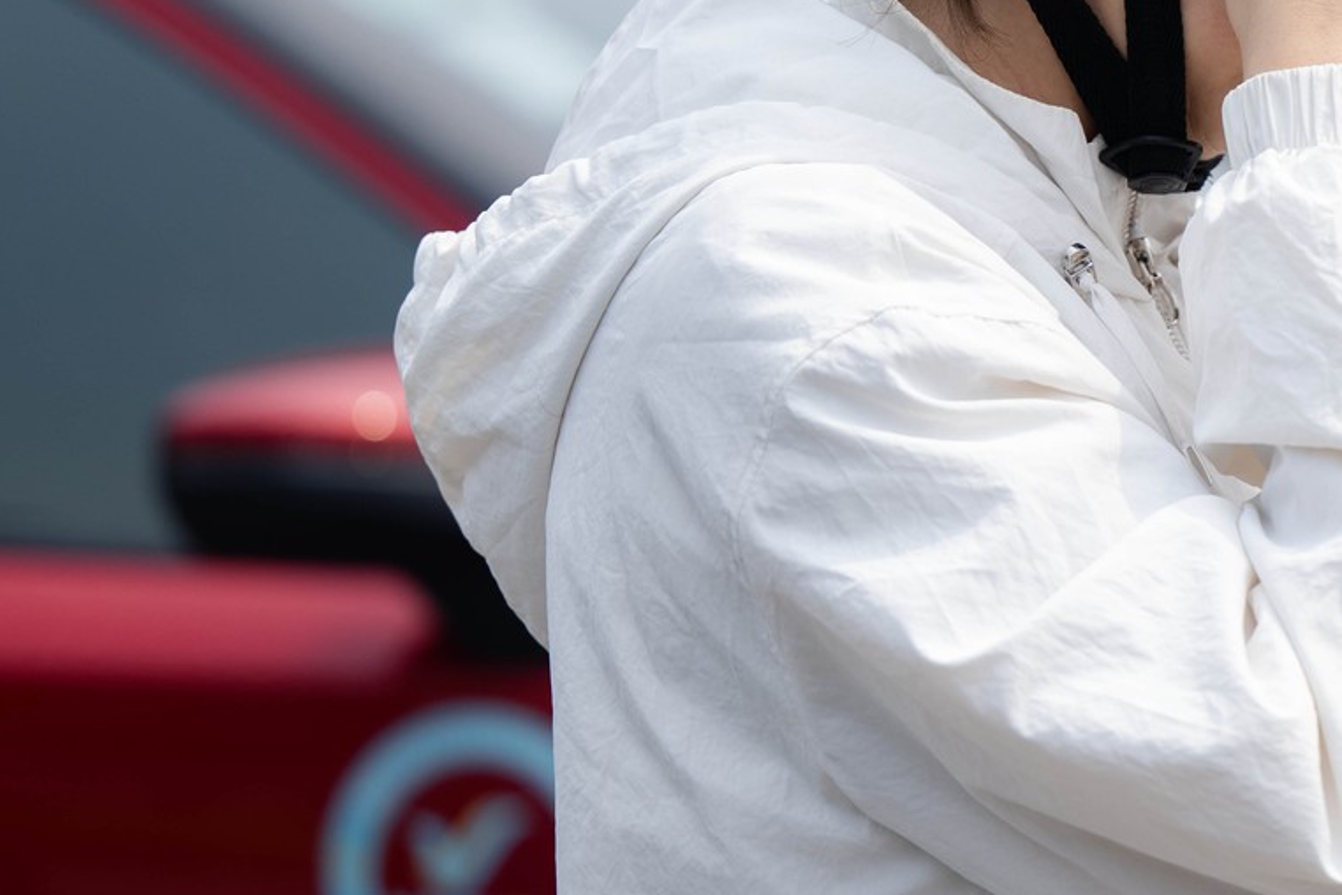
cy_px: 263
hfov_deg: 8.1
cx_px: 1361
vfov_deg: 5.5
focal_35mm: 252
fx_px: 9393
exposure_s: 1/1600
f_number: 2.8
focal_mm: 96
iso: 160
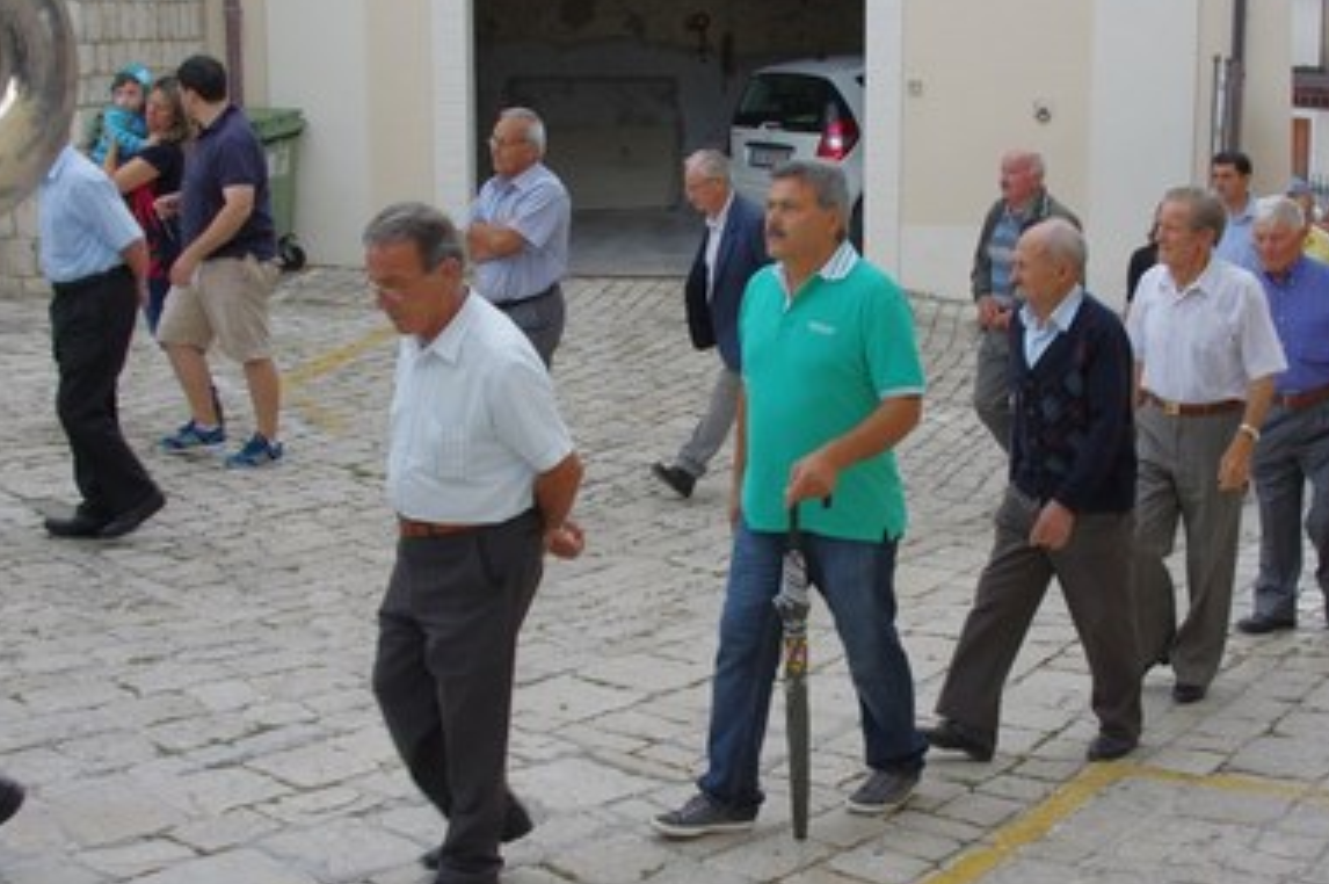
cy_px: 475
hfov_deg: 36.1
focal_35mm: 55
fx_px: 2029
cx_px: 807
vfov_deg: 24.6
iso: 1000
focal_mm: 28
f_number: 6.3
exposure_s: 1/125
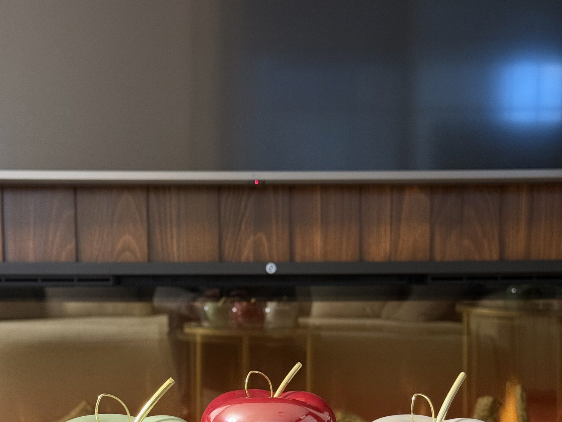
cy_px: 353
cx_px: 283
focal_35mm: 65
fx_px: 1055
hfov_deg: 29.8
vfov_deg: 22.2
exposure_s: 1/33
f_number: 1.78
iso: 250
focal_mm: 6.76
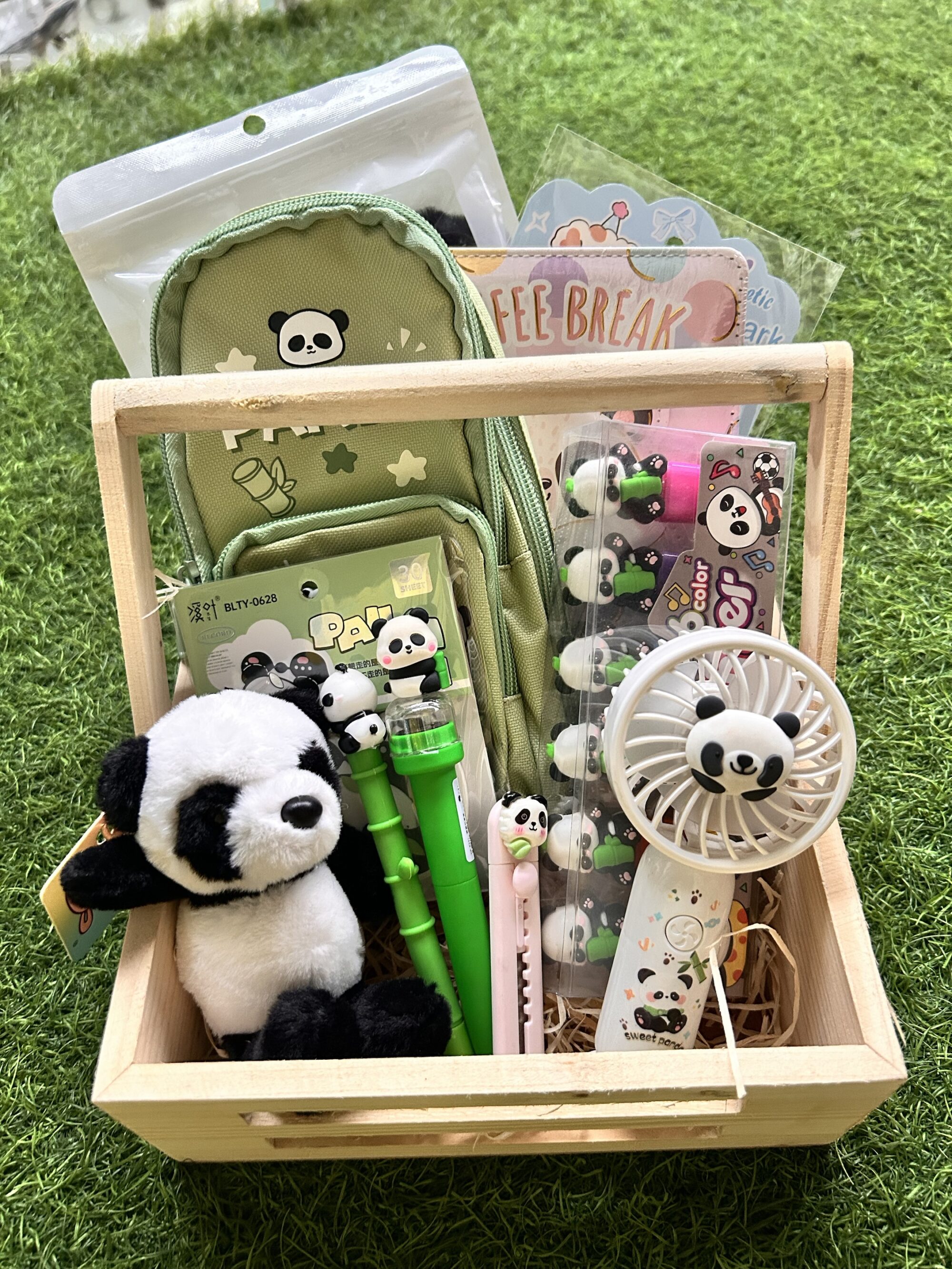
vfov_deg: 67.3
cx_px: 476
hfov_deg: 53.1
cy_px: 634
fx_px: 953
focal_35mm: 26
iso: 400
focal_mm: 5.7
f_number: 1.5
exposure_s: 1/50
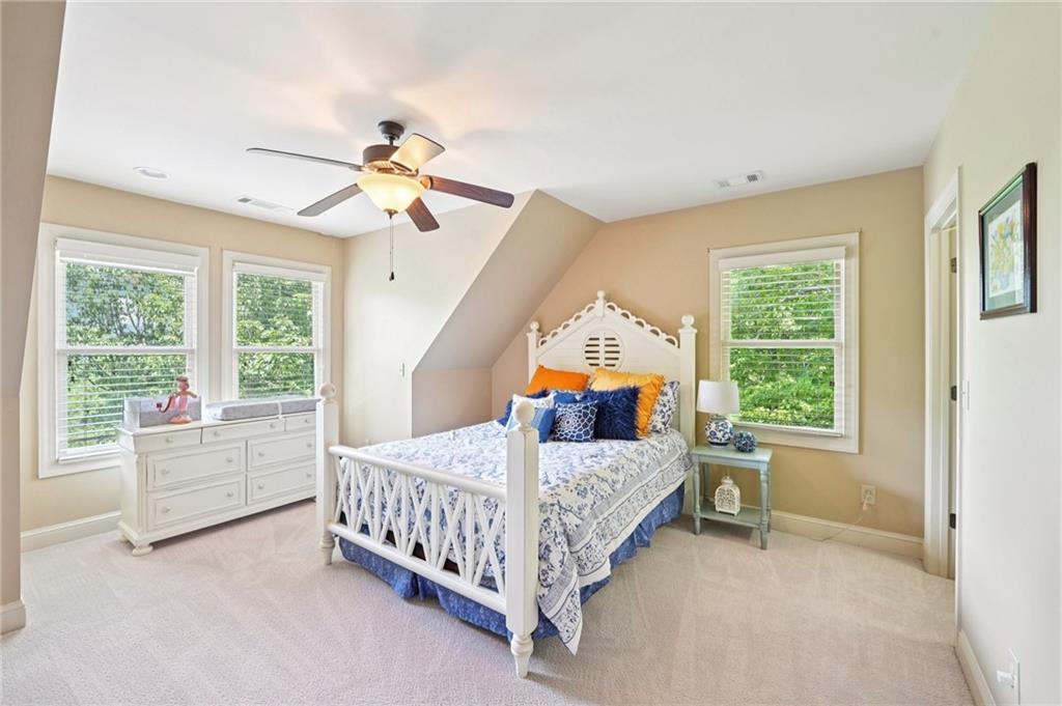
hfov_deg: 104.3
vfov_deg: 81.1
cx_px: 531
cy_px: 353
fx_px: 413
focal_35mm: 14
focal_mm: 14
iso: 320
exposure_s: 1/8
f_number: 8
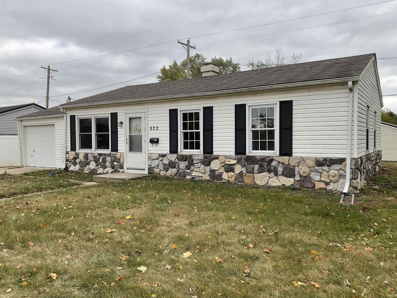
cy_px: 149
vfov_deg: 48.2
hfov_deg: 61.7
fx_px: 333
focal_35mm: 29
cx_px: 198
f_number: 1.8
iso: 16
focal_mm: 3
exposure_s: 1/450
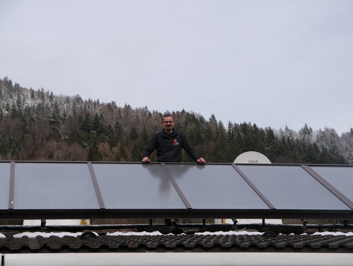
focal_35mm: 84
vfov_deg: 17.6
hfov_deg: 23.3
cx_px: 176
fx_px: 857
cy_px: 133
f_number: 8
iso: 200
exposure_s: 1/400
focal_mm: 42
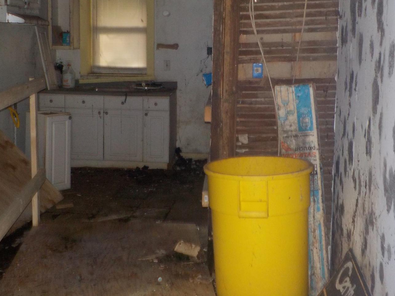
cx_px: 207
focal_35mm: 48
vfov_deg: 29.8
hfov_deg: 39.6
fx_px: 548
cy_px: 76
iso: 200
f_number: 3.3
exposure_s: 1/30
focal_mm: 4.1
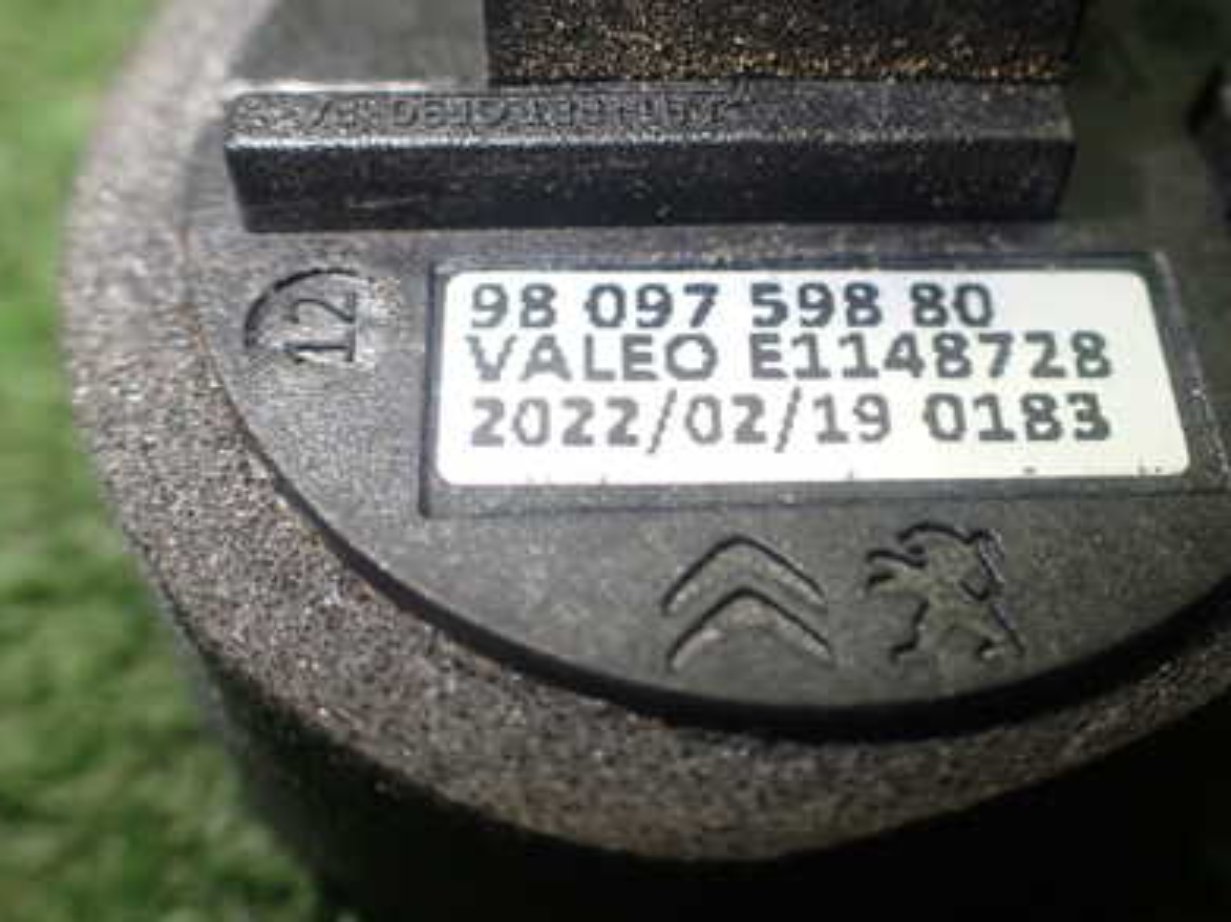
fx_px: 1635
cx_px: 765
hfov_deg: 41.0
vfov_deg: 31.5
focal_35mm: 46
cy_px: 406
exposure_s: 1/125
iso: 250
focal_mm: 5.4
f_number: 2.3
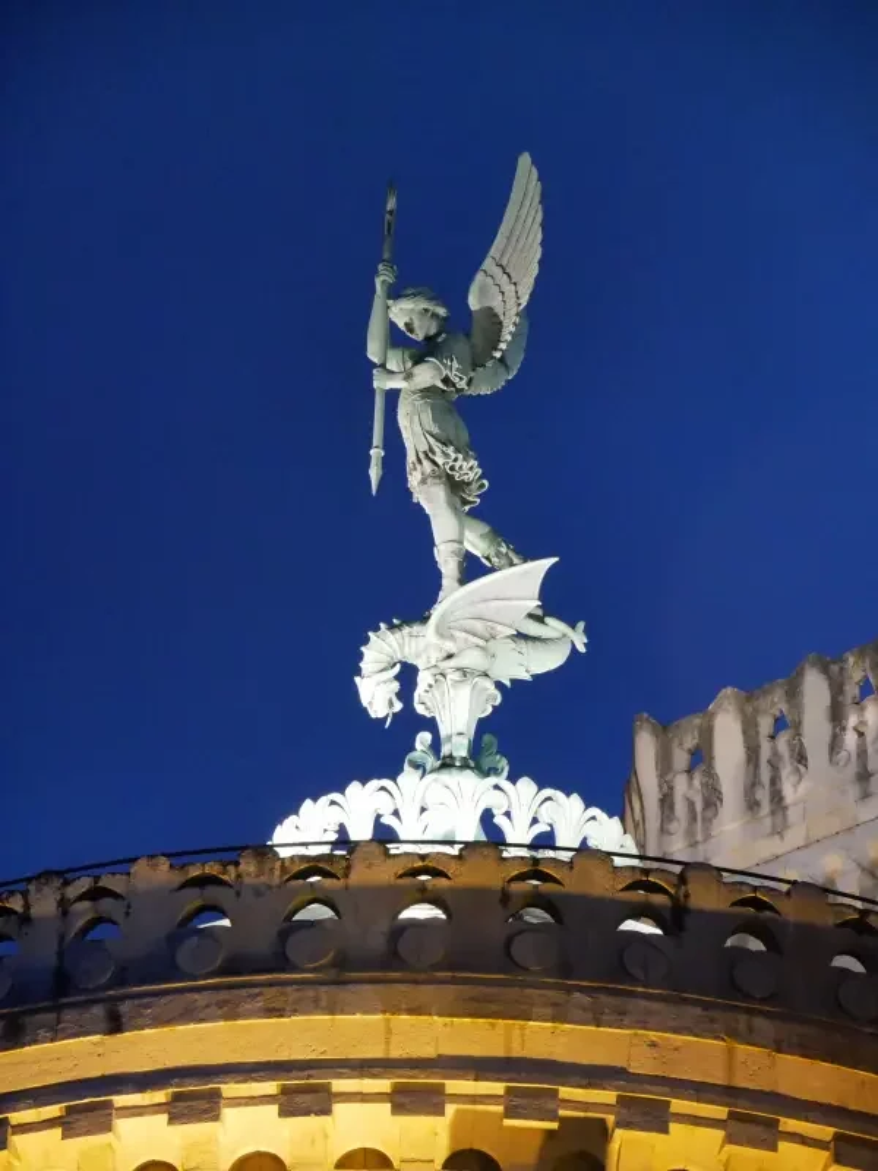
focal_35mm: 218
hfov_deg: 6.8
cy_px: 586
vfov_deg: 9.1
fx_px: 7372
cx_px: 439
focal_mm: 109
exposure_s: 1/25
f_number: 10
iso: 6400
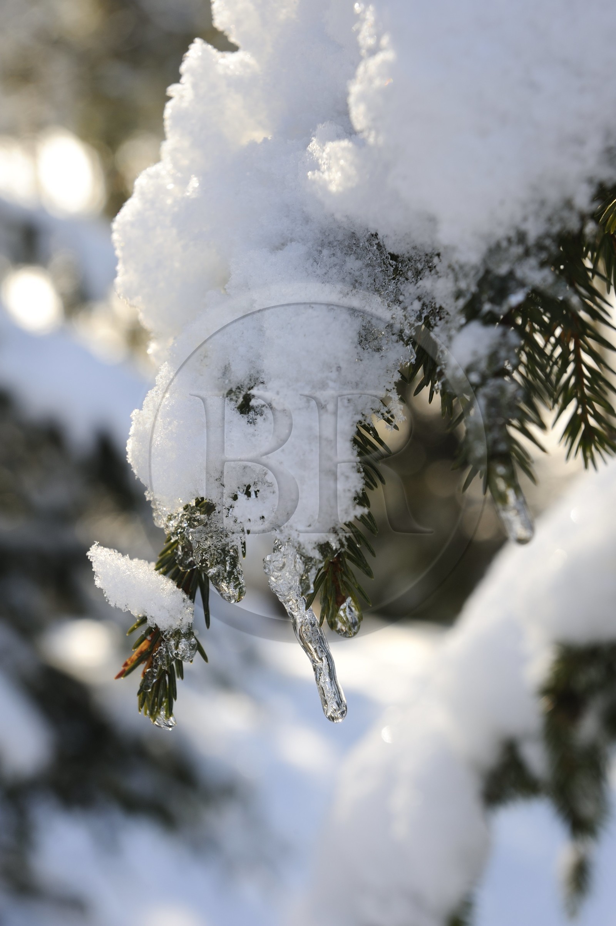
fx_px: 1799
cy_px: 463
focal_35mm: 70
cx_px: 308
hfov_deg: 19.4
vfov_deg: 28.9
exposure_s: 1/100
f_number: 10
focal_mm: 70
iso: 200
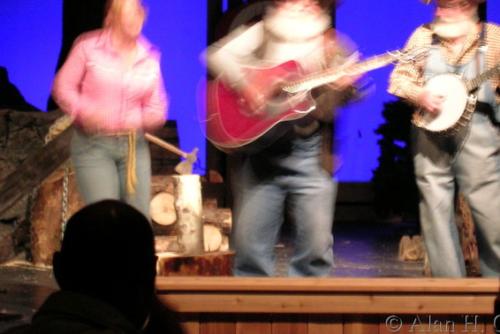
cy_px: 113
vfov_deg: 10.2
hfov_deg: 15.2
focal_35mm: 135
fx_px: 1876
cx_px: 283
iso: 200
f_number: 4.9
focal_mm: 16.2
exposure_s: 1/2.5
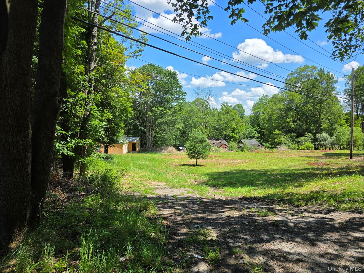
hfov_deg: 73.9
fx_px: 242
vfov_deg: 58.9
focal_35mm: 23
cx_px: 182
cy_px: 136
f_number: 1.7
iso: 80
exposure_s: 1/4333
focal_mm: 6.3
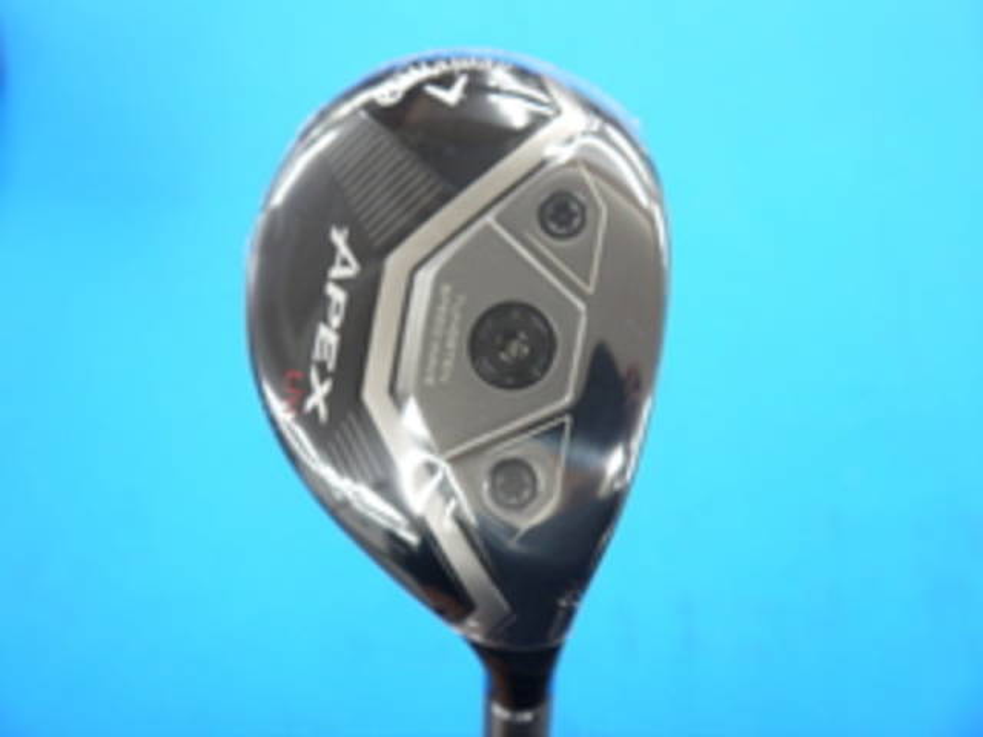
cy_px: 368
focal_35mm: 50
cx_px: 492
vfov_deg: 29.1
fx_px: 1420
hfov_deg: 38.2
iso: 500
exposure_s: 1/60
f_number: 4.6
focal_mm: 25
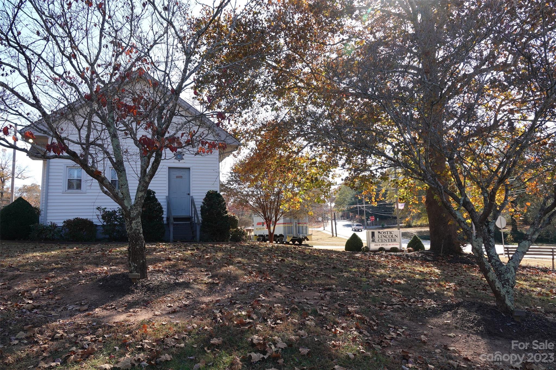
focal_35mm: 24
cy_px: 185
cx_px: 278
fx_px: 371
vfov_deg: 53.1
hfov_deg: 73.7
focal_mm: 8.8
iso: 100
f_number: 4
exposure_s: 1/250
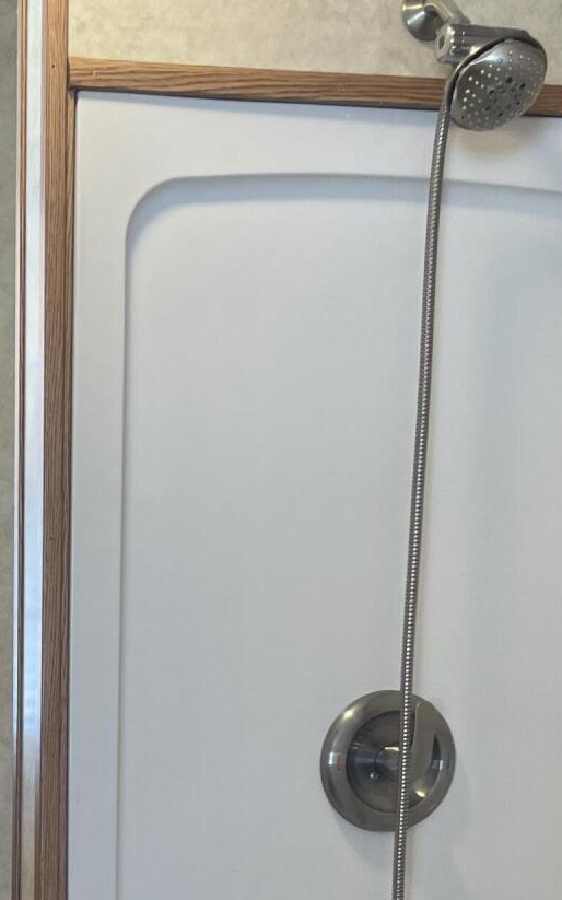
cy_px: 889
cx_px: -112
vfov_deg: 28.8
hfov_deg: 18.4
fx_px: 1643
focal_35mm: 67
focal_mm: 4.2
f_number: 1.6
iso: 64
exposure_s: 1/60
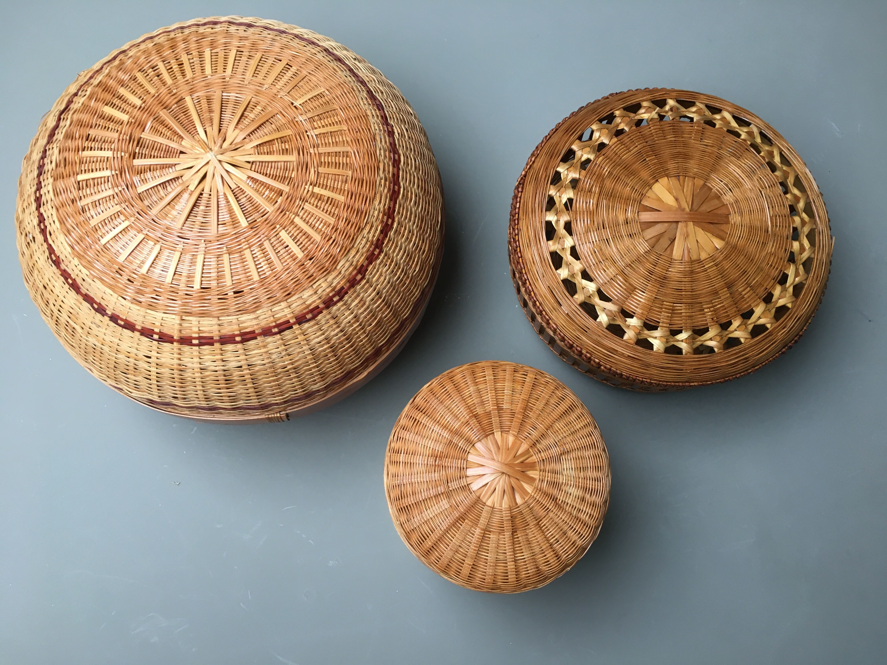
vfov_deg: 48.2
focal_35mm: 29
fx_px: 743
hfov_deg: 61.7
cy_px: 332
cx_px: 444
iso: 80
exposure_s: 1/33
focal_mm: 4.15
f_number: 2.2
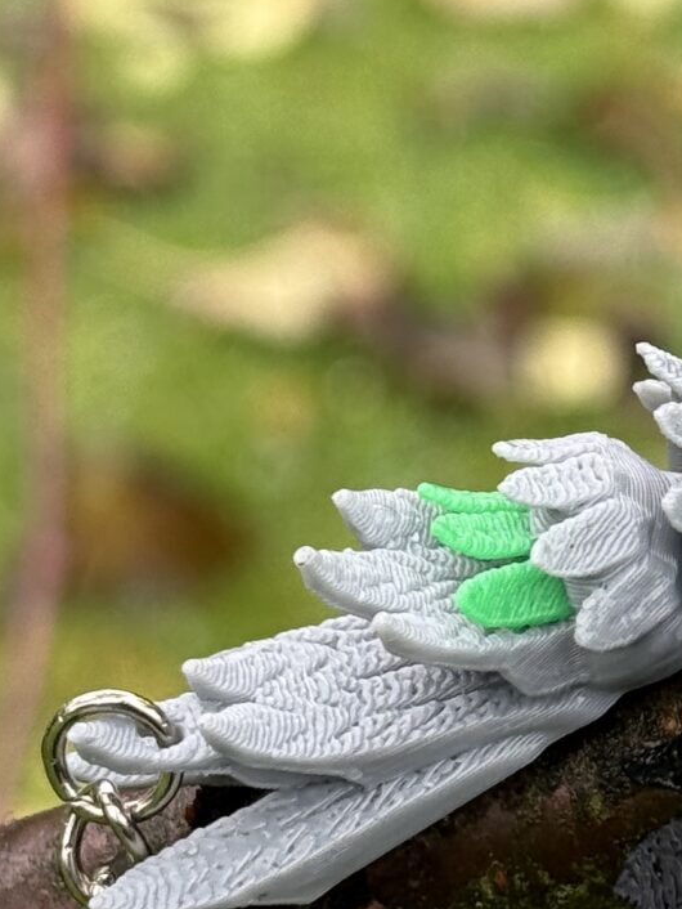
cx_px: 878
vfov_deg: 11.3
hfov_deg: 8.4
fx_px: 4568
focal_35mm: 174
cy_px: 603
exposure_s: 1/293
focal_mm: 6.76
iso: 64
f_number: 1.78
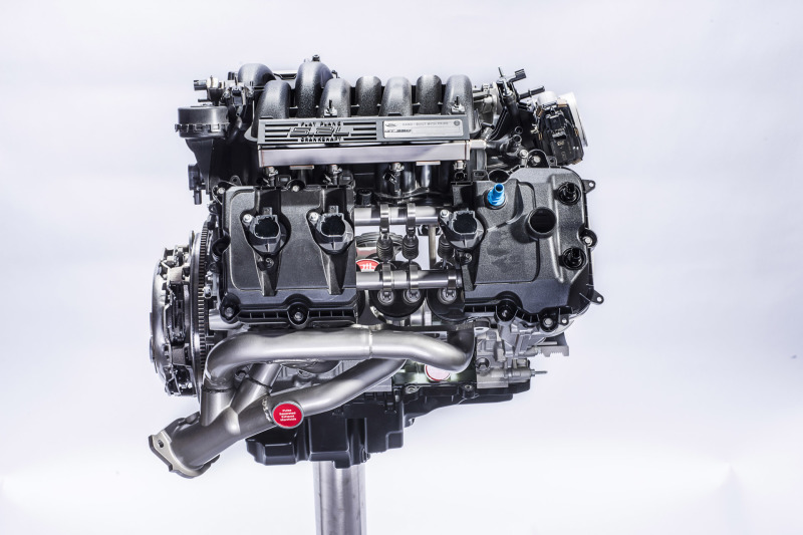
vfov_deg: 22.6
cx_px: 402
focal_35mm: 60
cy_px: 268
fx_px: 1338
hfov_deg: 33.4
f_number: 18
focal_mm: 60
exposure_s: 1/125
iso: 100
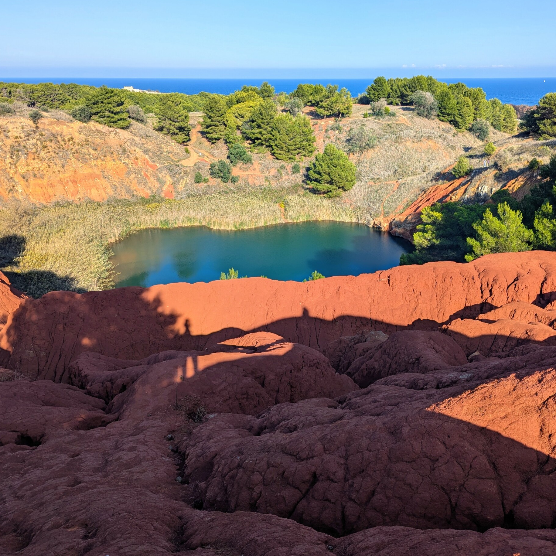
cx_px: 327
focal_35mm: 29
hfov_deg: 55.3
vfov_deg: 55.6
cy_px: 272
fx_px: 527
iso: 47
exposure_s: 1/1508
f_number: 1.85
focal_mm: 6.81
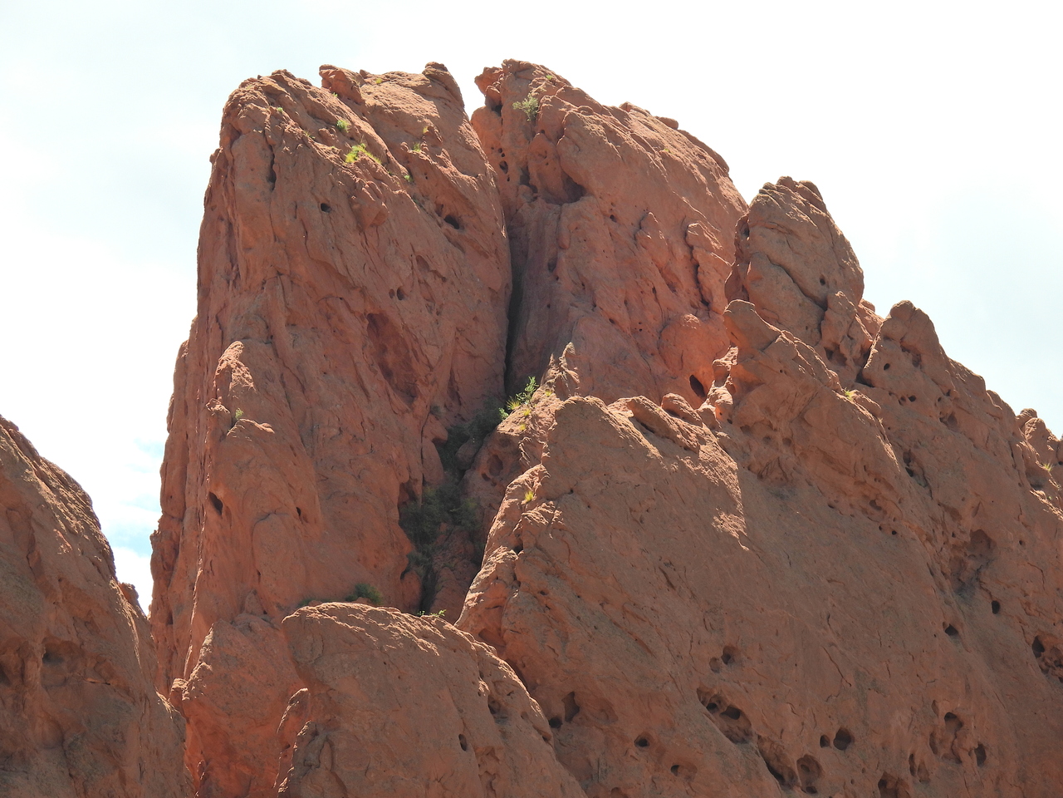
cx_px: 532
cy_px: 399
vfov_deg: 5.0
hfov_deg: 6.6
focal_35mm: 300
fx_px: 9213
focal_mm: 53.5
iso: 100
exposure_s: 1/400
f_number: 5
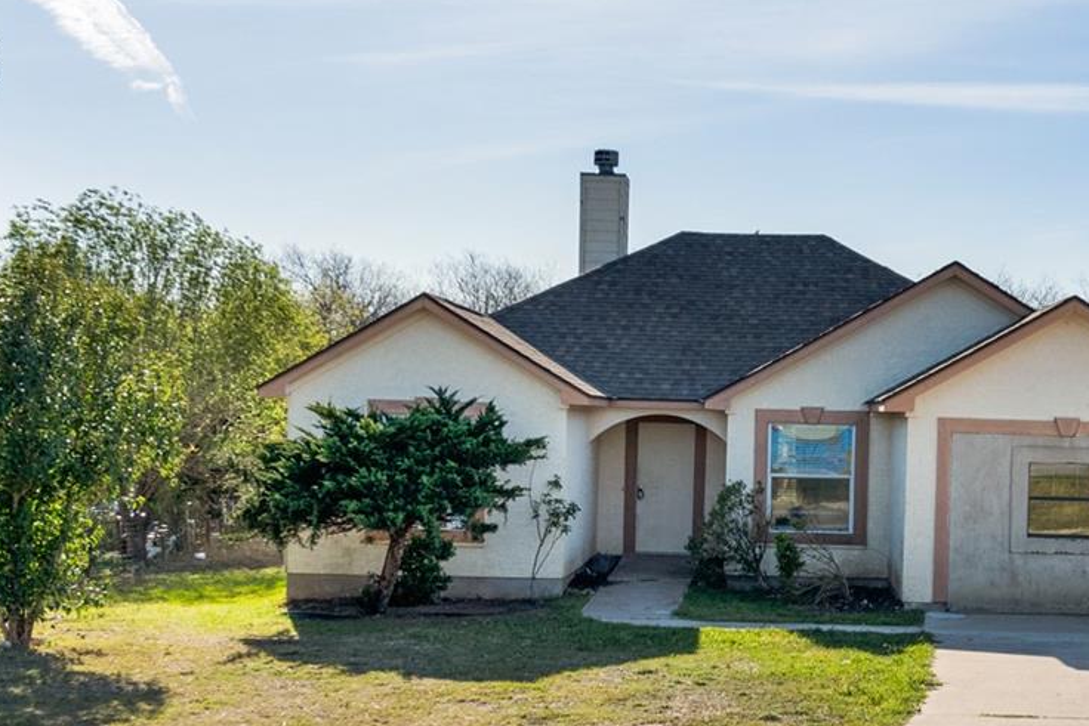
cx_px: 796
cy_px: 507
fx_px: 1936
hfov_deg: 31.0
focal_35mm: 64
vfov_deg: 21.1
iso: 400
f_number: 8
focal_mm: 23
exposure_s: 1/500
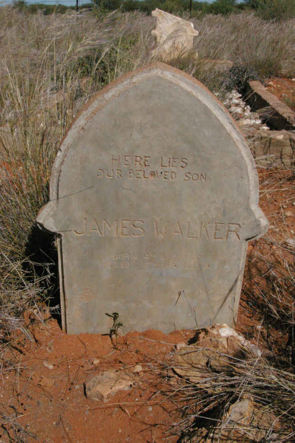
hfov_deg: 36.8
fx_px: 443
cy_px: 222
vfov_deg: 53.2
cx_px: 148
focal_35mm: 36
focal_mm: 24
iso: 3200
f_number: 22
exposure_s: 1/1500
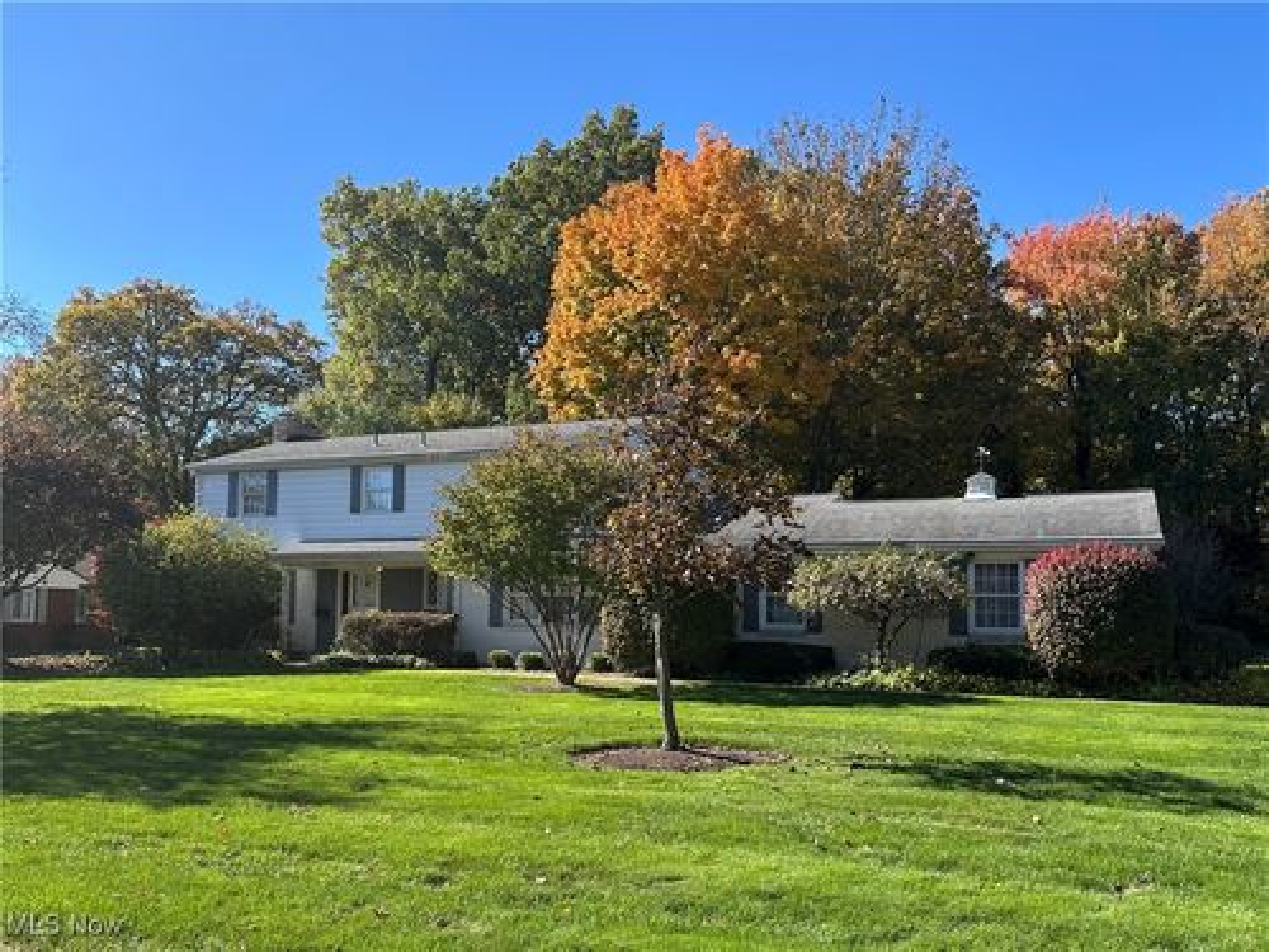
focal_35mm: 24
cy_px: 476
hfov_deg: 71.6
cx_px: 634
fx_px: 880
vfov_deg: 56.8
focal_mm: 6.86
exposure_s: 1/1916
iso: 80
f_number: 1.78
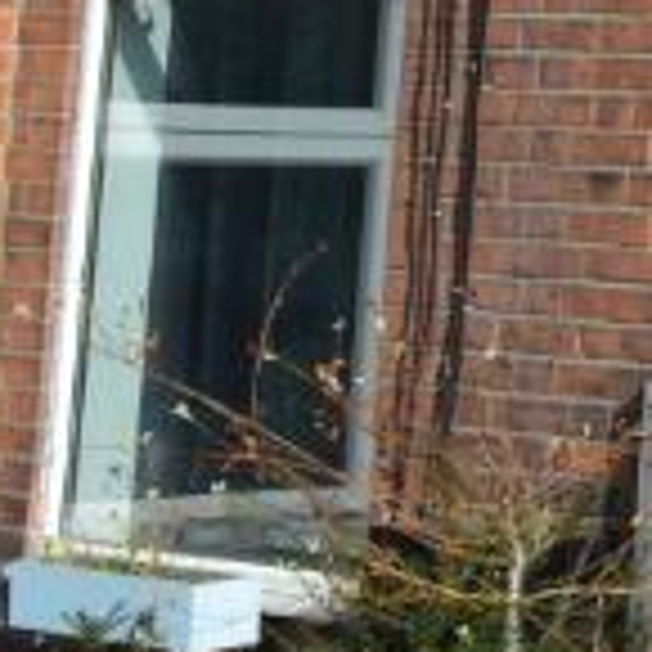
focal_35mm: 162
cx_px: 1916
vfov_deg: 10.3
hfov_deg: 8.9
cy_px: -411
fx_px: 3452
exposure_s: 1/320
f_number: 9
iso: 100
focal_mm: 18
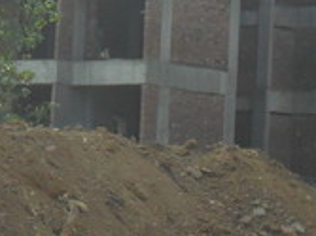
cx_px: -318
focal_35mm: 243
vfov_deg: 6.1
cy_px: 112
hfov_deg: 7.8
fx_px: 2217
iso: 100
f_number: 5
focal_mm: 9.3
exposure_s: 1/250
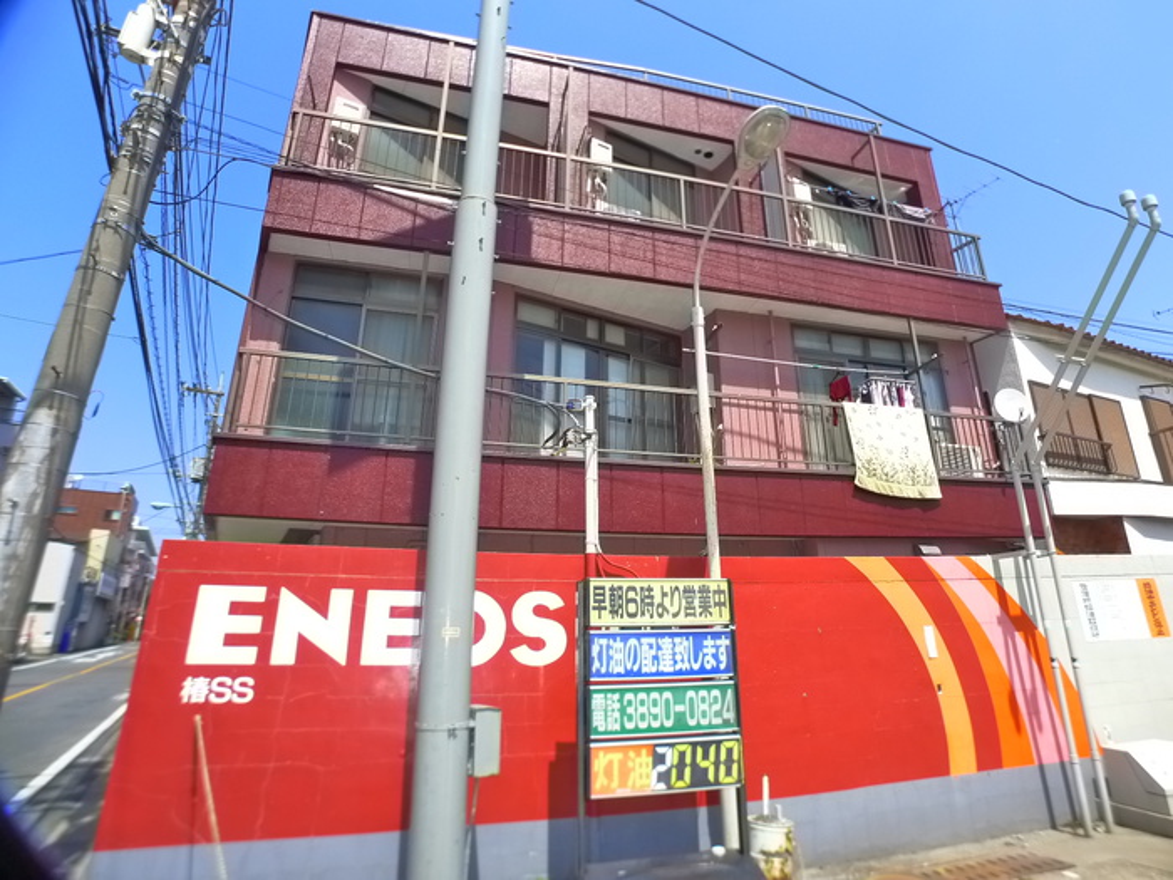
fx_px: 813
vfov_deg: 56.8
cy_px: 440
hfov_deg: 71.6
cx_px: 586
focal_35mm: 24
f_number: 4
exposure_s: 1/500
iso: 400
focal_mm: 5.1
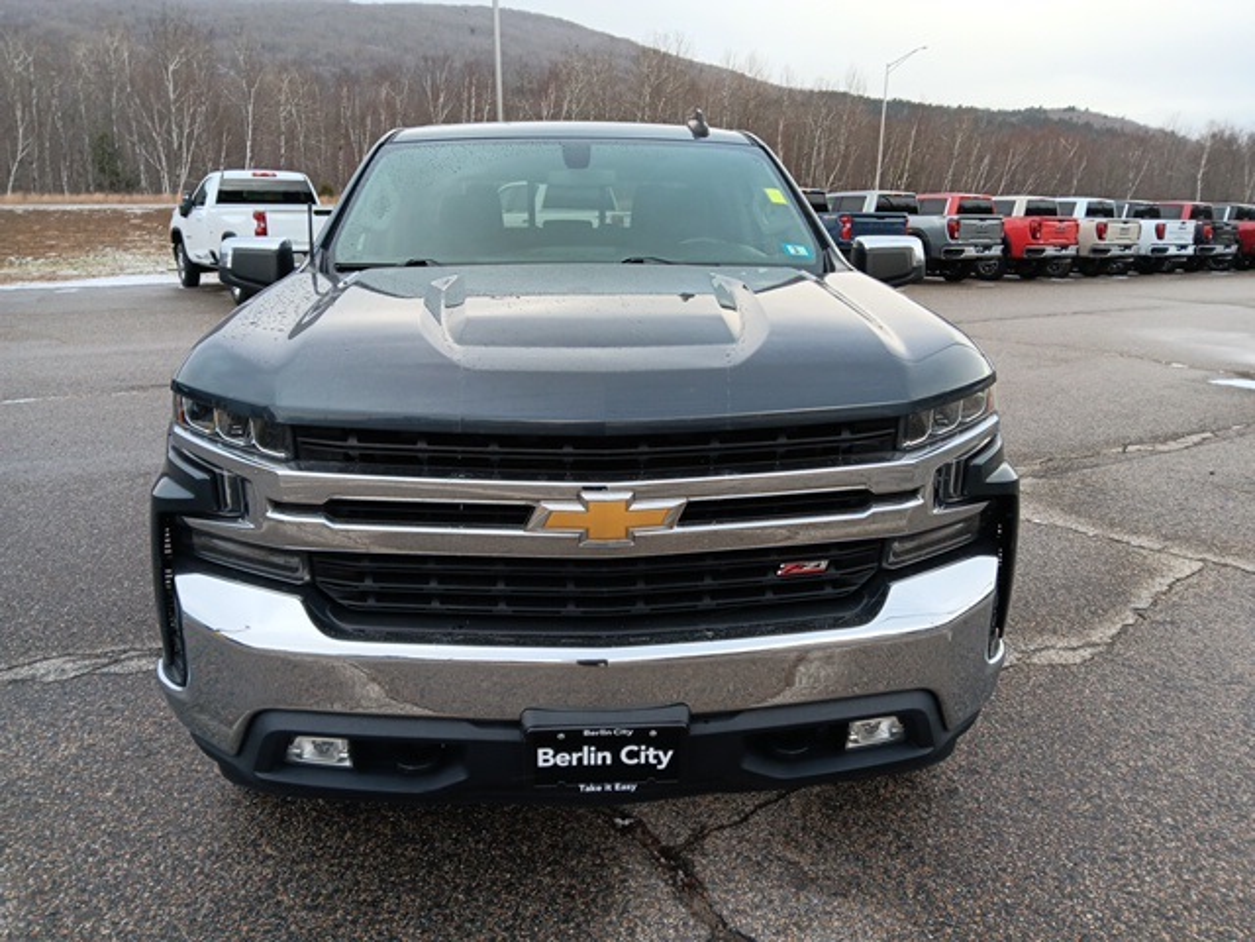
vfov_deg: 53.1
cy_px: 471
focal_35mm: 26
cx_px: 628
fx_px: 943
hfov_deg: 67.3
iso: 143
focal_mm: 3.98
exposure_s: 1/120
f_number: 1.8
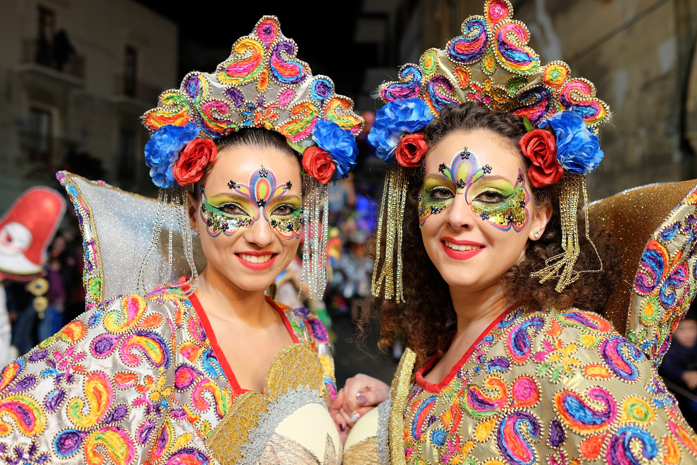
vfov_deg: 37.9
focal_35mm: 35
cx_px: 348
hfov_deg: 54.4
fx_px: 678
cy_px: 232
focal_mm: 23
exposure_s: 1/320
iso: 400
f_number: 2.5
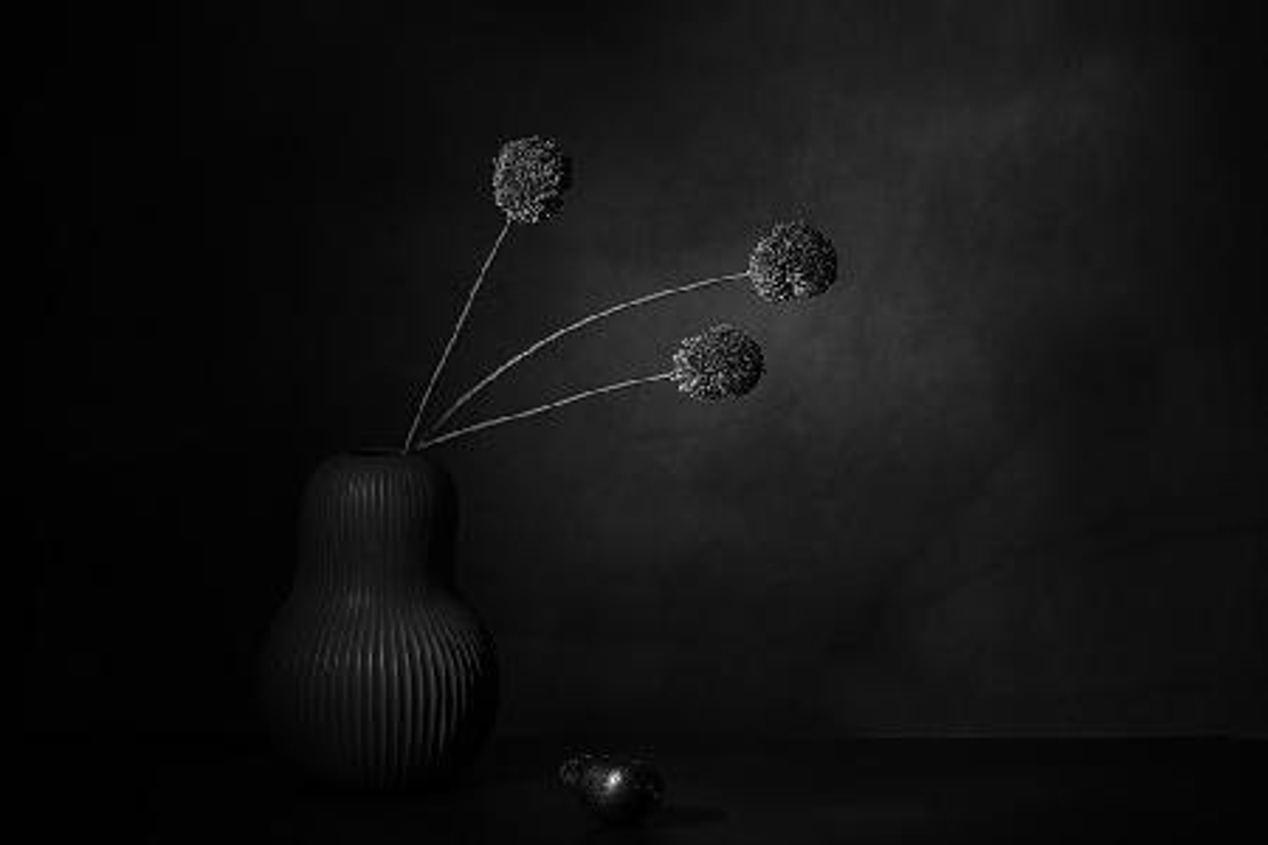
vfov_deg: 16.7
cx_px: 634
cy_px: 422
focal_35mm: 82
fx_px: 2888
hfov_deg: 24.8
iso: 80
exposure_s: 6
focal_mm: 82
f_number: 8
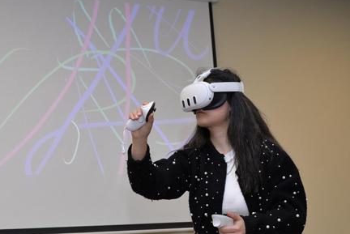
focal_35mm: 57
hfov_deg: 34.8
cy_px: 178
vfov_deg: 23.6
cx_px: 124
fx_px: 555
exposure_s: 1/200
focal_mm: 32
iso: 1000
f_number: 5
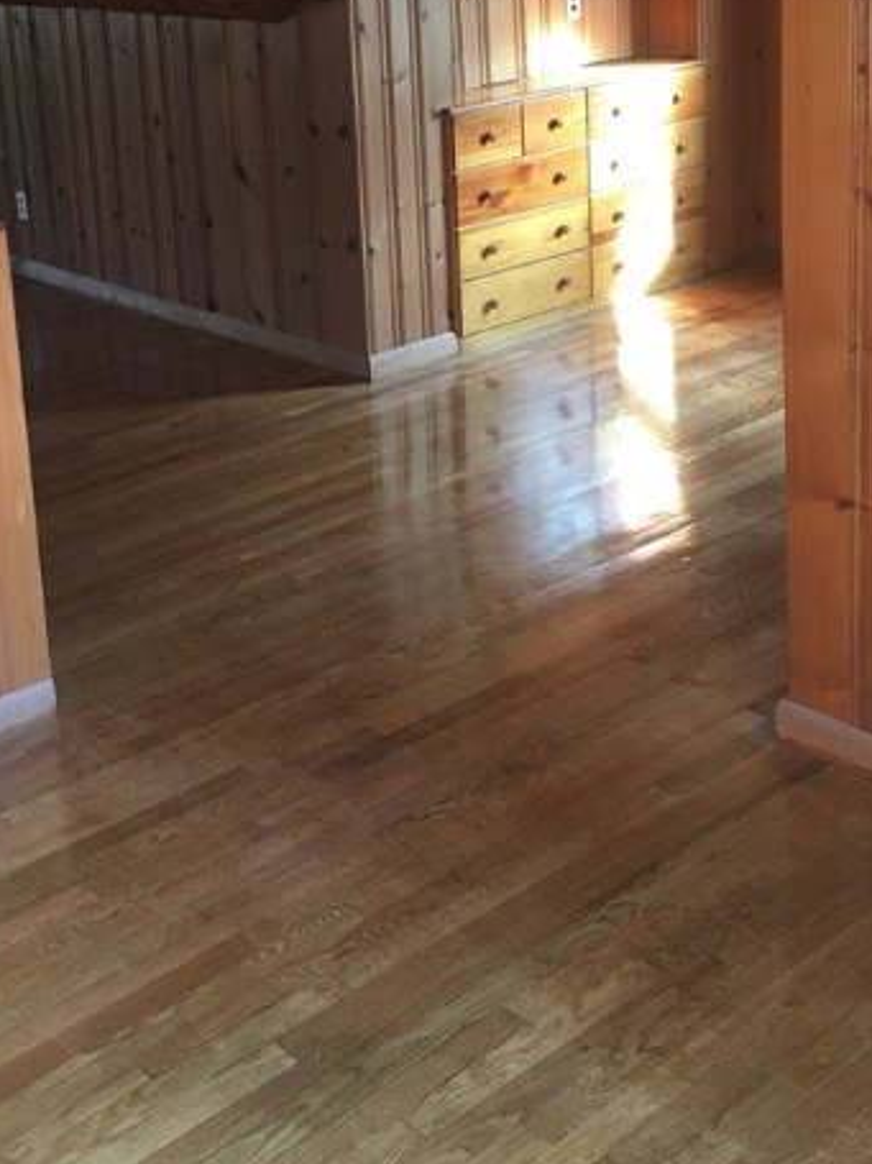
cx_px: 302
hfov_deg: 29.5
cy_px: 269
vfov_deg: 37.8
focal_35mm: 49
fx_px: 1647
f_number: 2.2
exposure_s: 1/15
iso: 40
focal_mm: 4.15
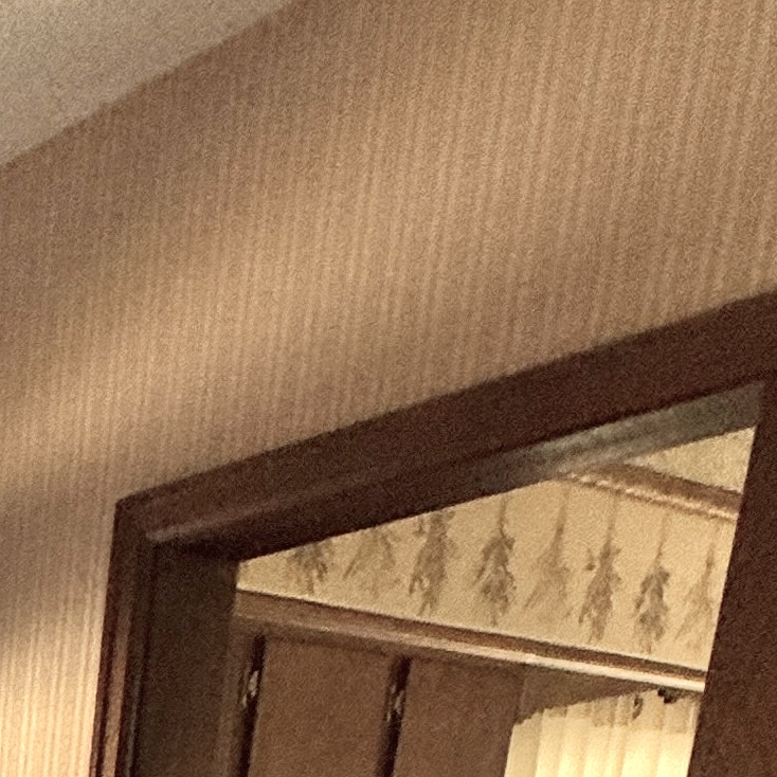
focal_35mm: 68
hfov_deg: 20.3
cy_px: 1566
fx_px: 1727
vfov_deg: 17.7
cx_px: -509
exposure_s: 1/99
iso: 80
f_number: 2.2
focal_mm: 2.22
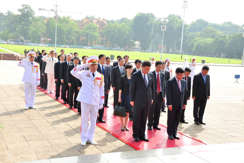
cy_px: 82
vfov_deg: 28.0
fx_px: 325
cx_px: 122
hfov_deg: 41.1
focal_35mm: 48
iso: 200
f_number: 13
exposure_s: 1/100
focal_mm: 32
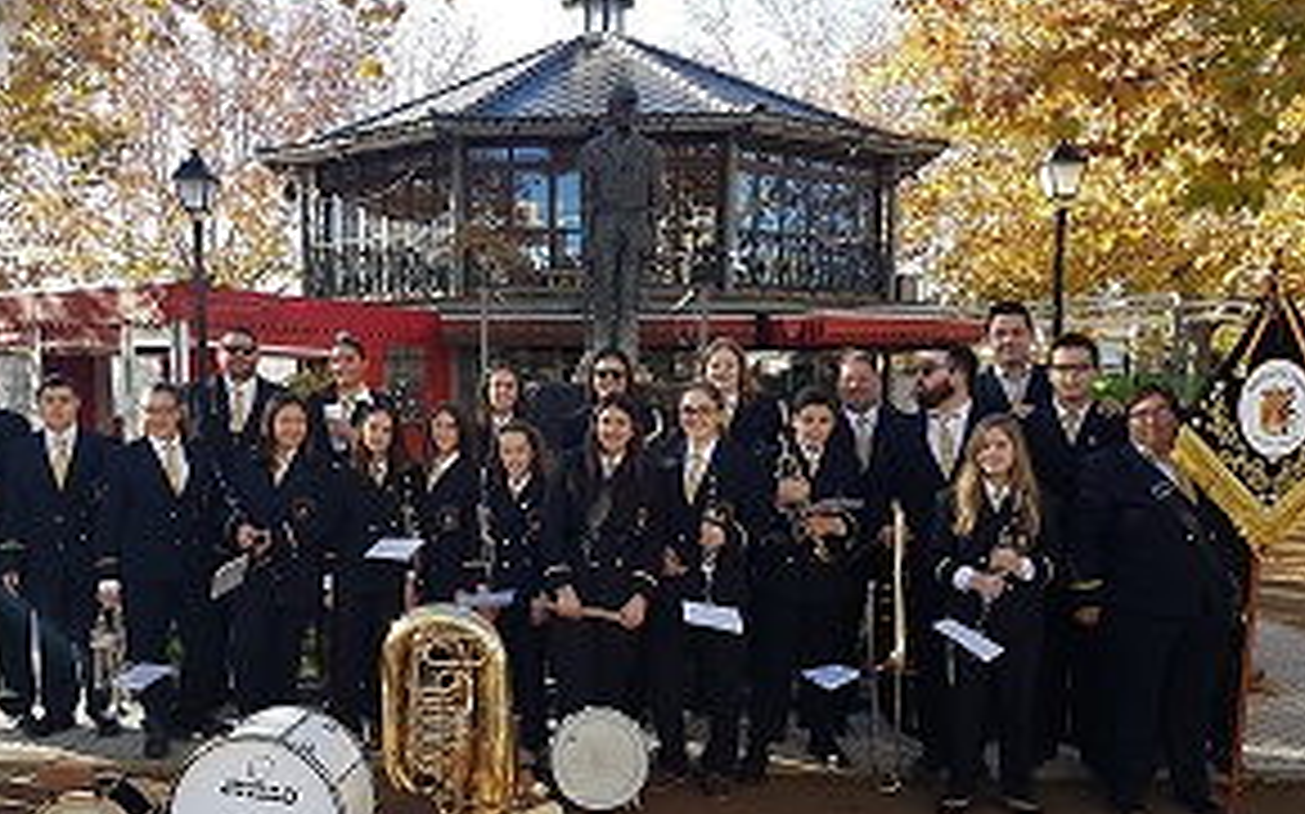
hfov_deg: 51.1
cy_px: 499
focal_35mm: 38
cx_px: 504
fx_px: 1351
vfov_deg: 33.4
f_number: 1.7
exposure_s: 1/388
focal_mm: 4.2
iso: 40
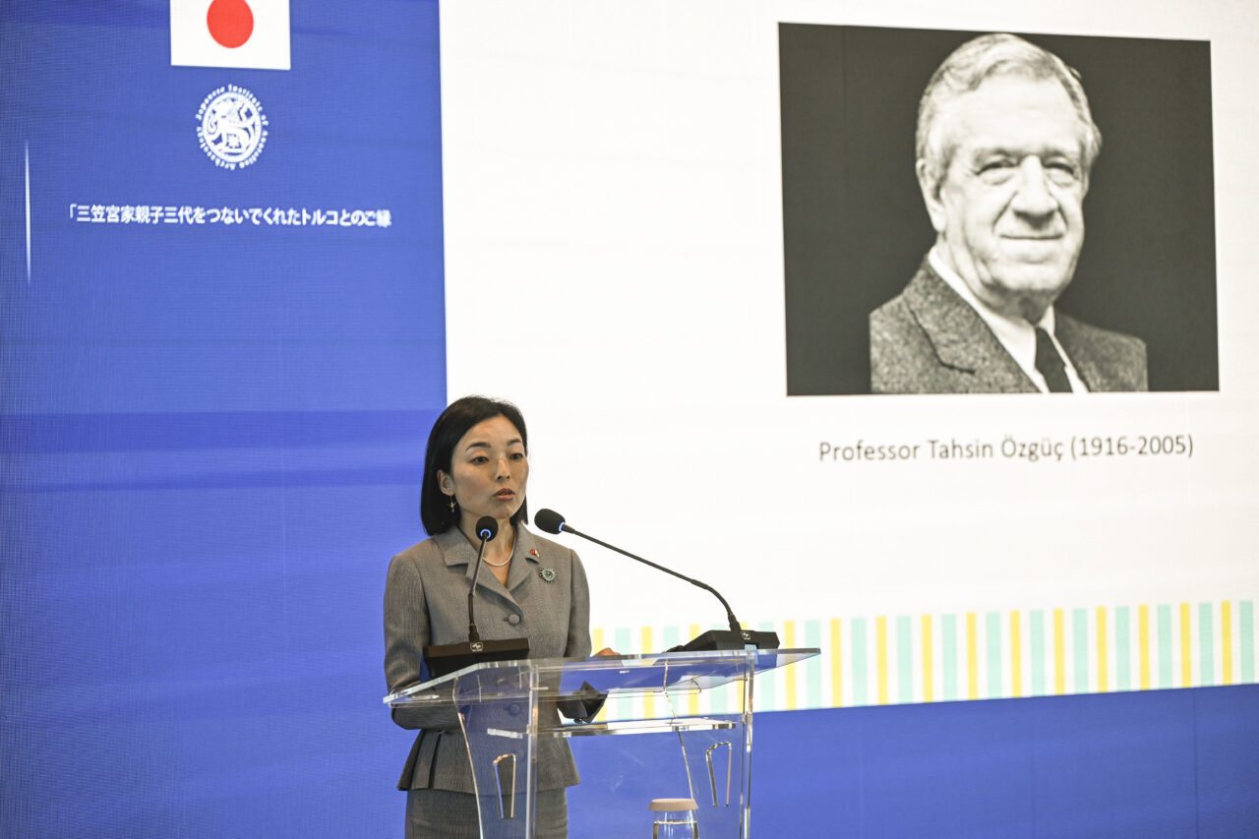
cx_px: 630
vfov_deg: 11.9
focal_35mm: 115
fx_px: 4021
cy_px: 420
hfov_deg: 17.8
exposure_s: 1/250
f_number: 3.2
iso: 720
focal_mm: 115
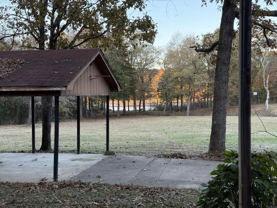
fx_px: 384
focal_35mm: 48
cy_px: 104
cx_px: 138
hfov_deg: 39.7
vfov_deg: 30.3
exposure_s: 1/239
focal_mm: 6.76
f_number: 1.78
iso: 125
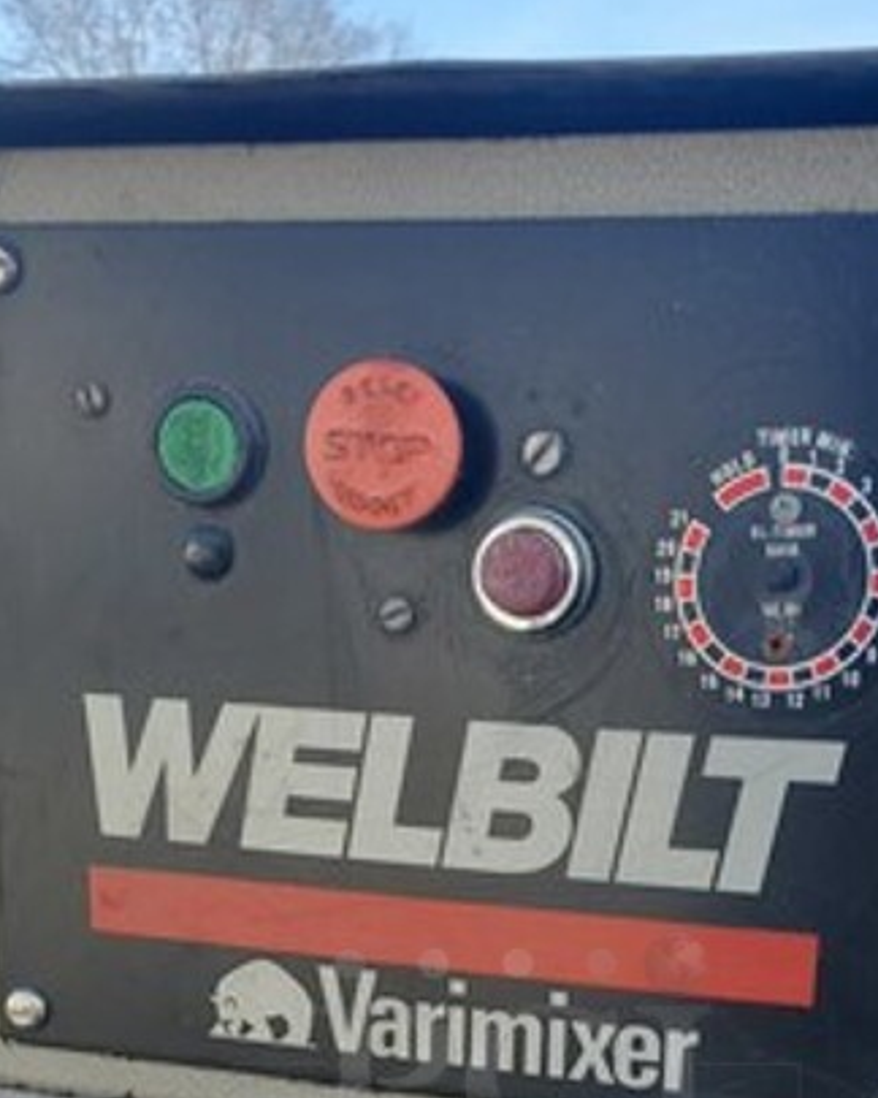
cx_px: 518
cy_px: 1075
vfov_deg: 33.8
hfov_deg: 29.6
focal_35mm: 51
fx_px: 1657
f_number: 2.4
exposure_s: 1/354
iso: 50
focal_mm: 4.3
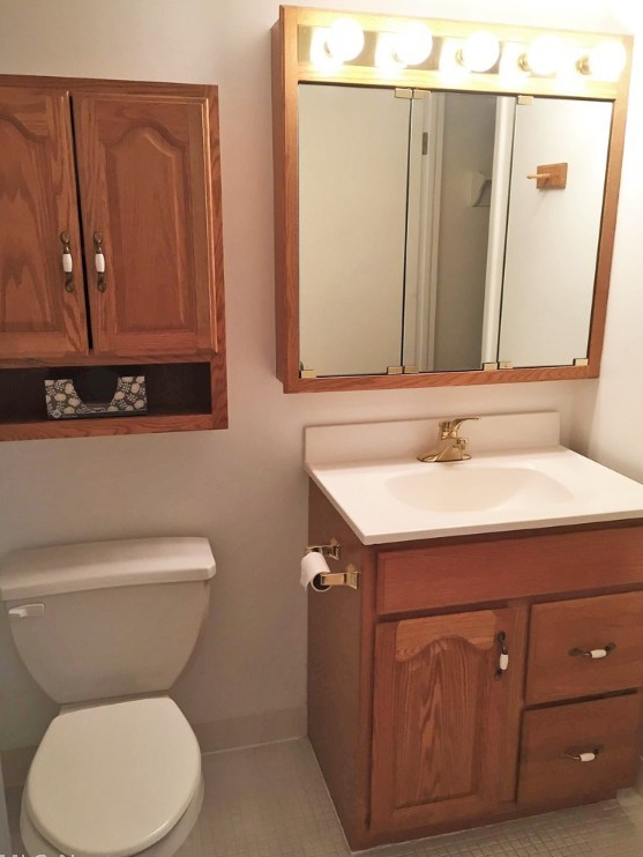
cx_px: 324
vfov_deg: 59.9
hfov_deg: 46.8
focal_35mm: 30
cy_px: 440
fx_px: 743
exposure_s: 1/30
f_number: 2.2
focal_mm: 4.15
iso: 64
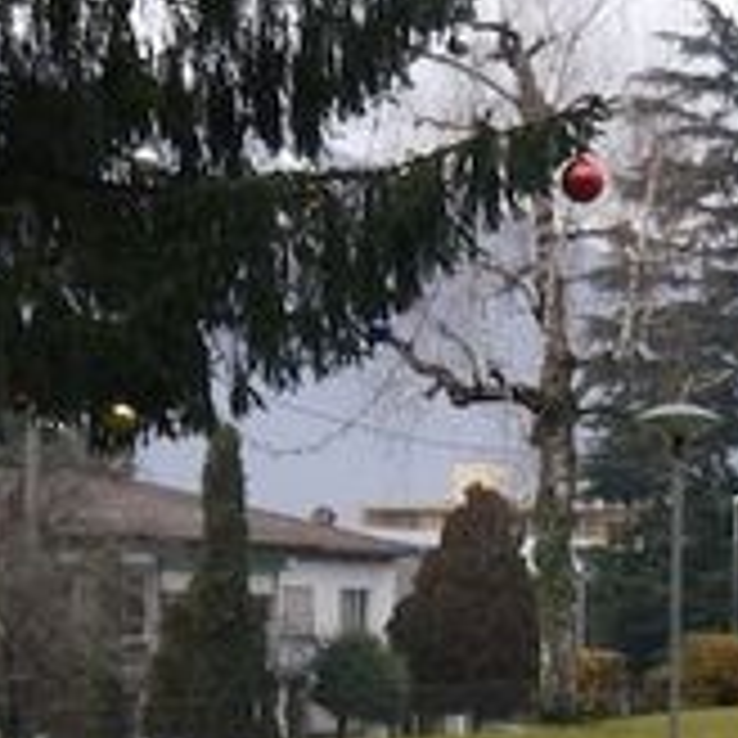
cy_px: 792
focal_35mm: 129
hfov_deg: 13.5
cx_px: 500
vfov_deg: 13.3
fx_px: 3112
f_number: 4.2
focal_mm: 20
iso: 1000
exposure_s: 1/125
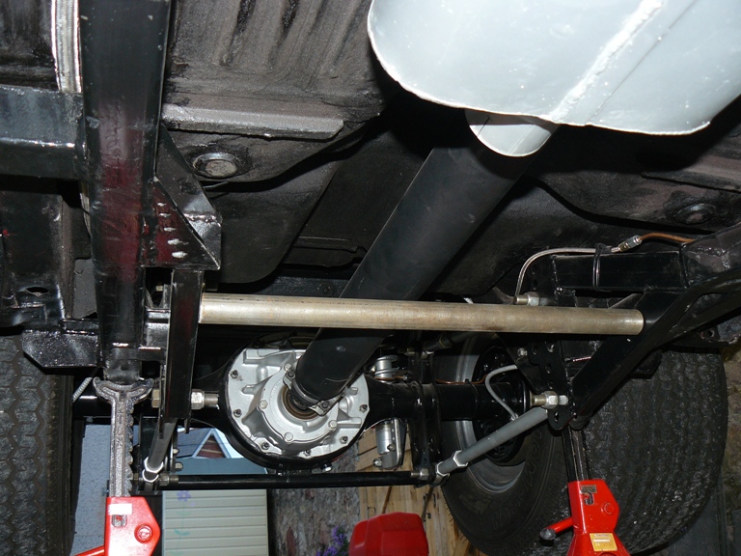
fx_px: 771
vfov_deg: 39.7
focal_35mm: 36
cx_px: 370
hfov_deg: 51.4
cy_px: 278
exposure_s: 1/30
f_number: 2.8
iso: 100
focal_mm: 6
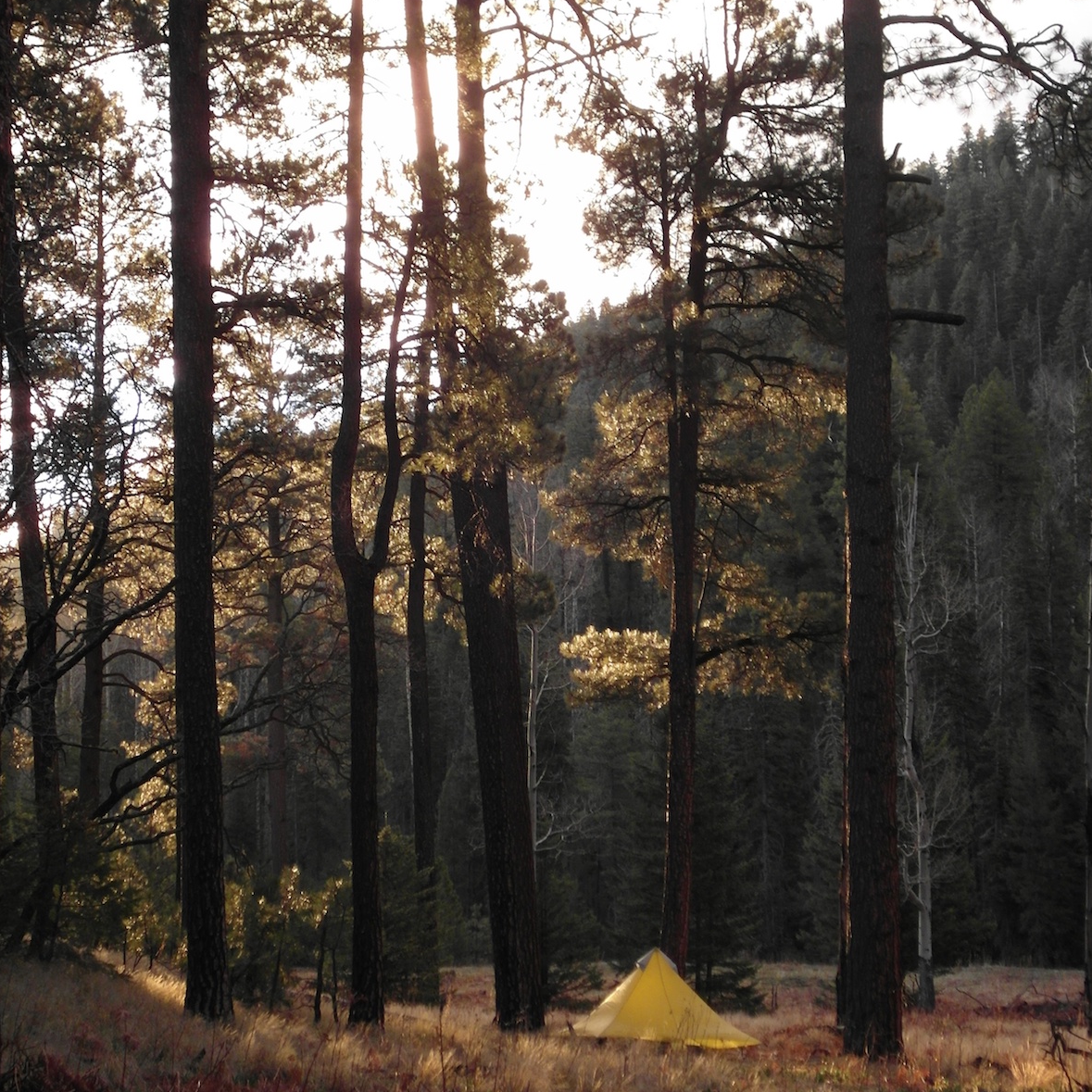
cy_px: 514
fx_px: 2141
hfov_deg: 28.6
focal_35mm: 60
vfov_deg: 28.6
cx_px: 554
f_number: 4.4
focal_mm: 9.1
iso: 200
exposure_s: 1/45
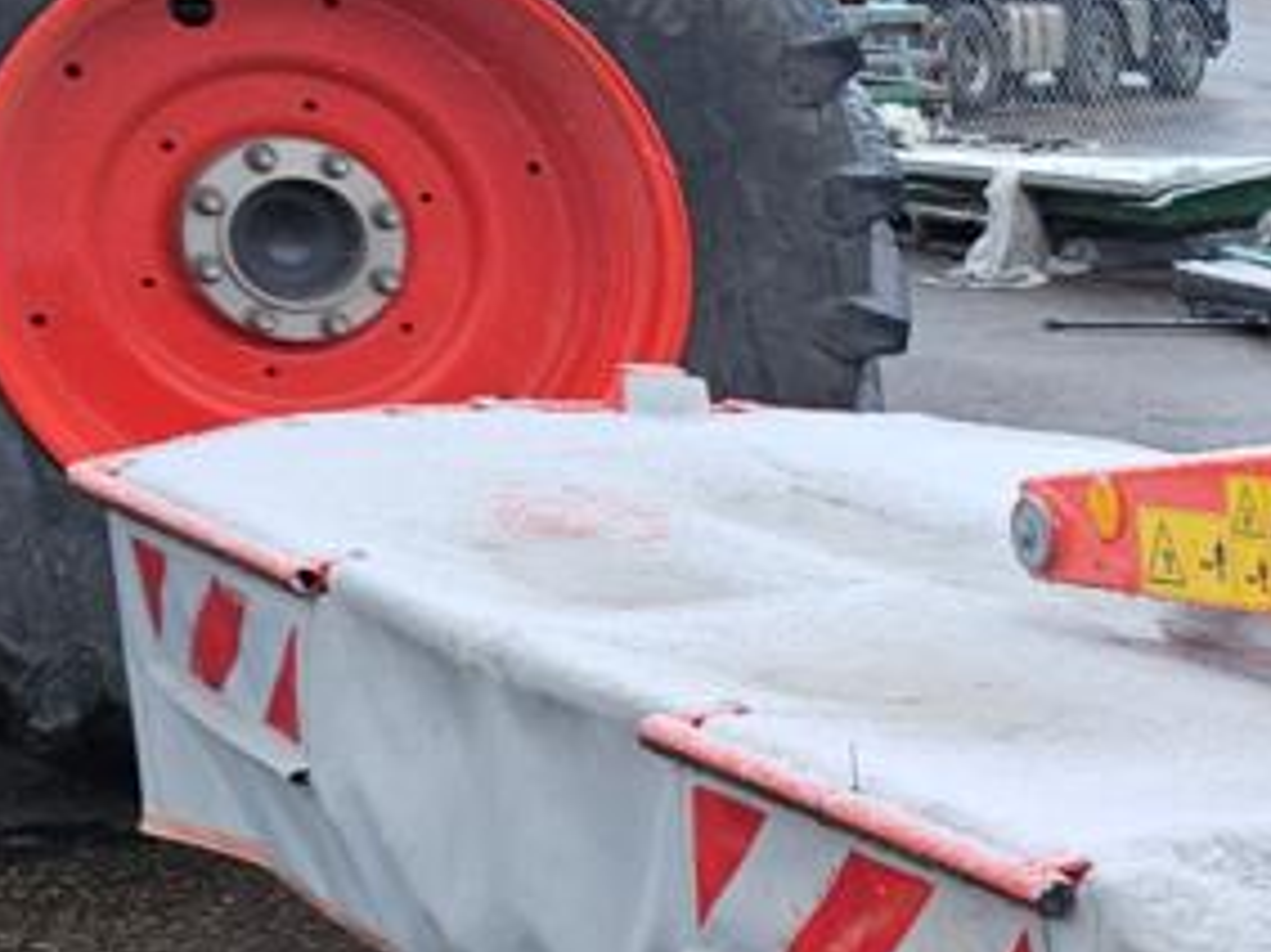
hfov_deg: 18.2
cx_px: 2149
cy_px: 822
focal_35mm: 90
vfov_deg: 16.2
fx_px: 3303
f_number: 1.8
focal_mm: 5.4
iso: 40
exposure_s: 1/50
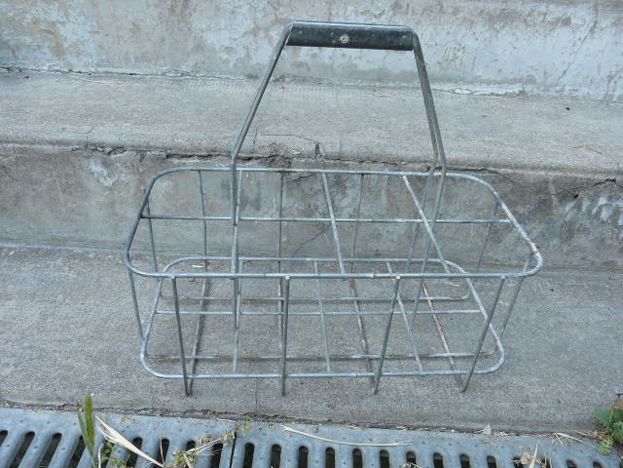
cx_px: 312
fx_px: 504
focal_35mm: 28
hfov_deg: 63.4
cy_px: 234
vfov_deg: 49.7
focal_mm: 4.6
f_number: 3.6
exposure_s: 1/125
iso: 100
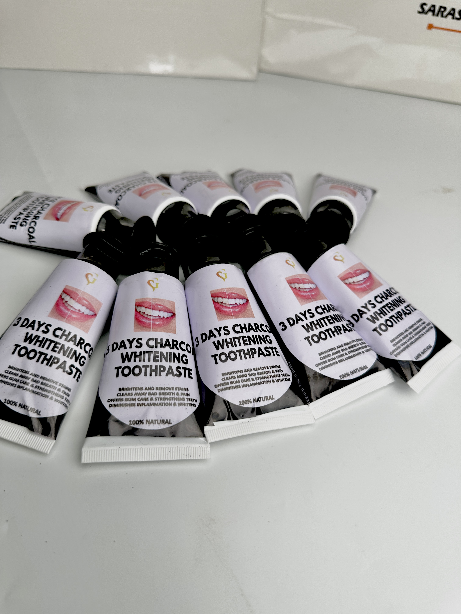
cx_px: 230
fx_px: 426
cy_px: 307
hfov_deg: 56.8
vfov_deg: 71.6
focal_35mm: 24
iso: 80
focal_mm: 6.86
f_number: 1.78
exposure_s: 1/535
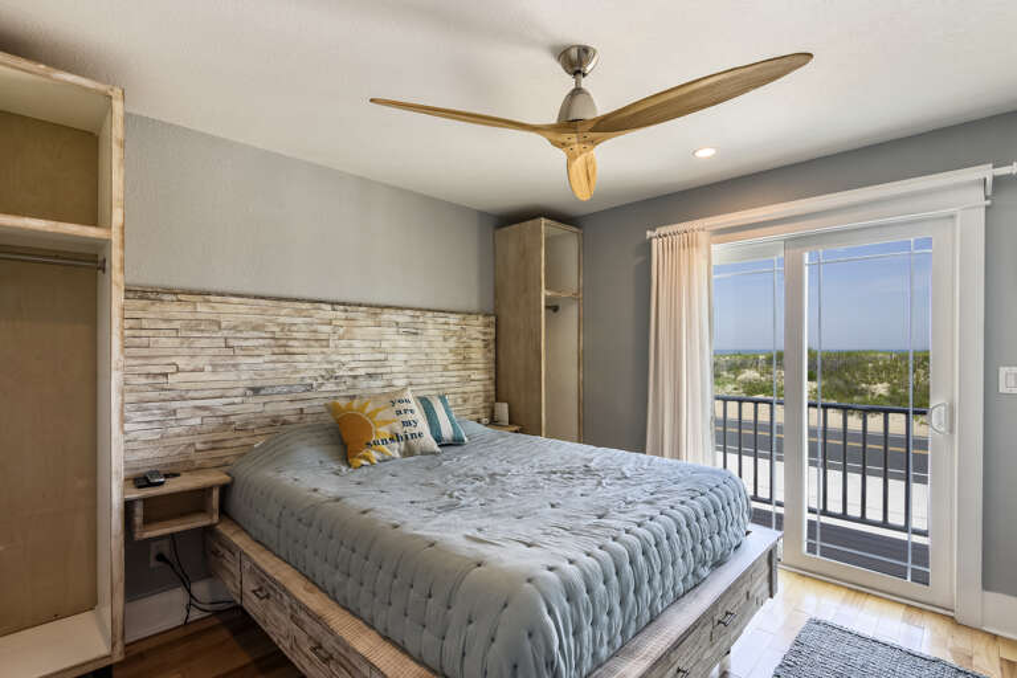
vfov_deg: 73.7
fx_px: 452
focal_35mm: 16
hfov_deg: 96.7
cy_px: 339
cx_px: 508
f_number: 8
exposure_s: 1/20
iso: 100
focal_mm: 16
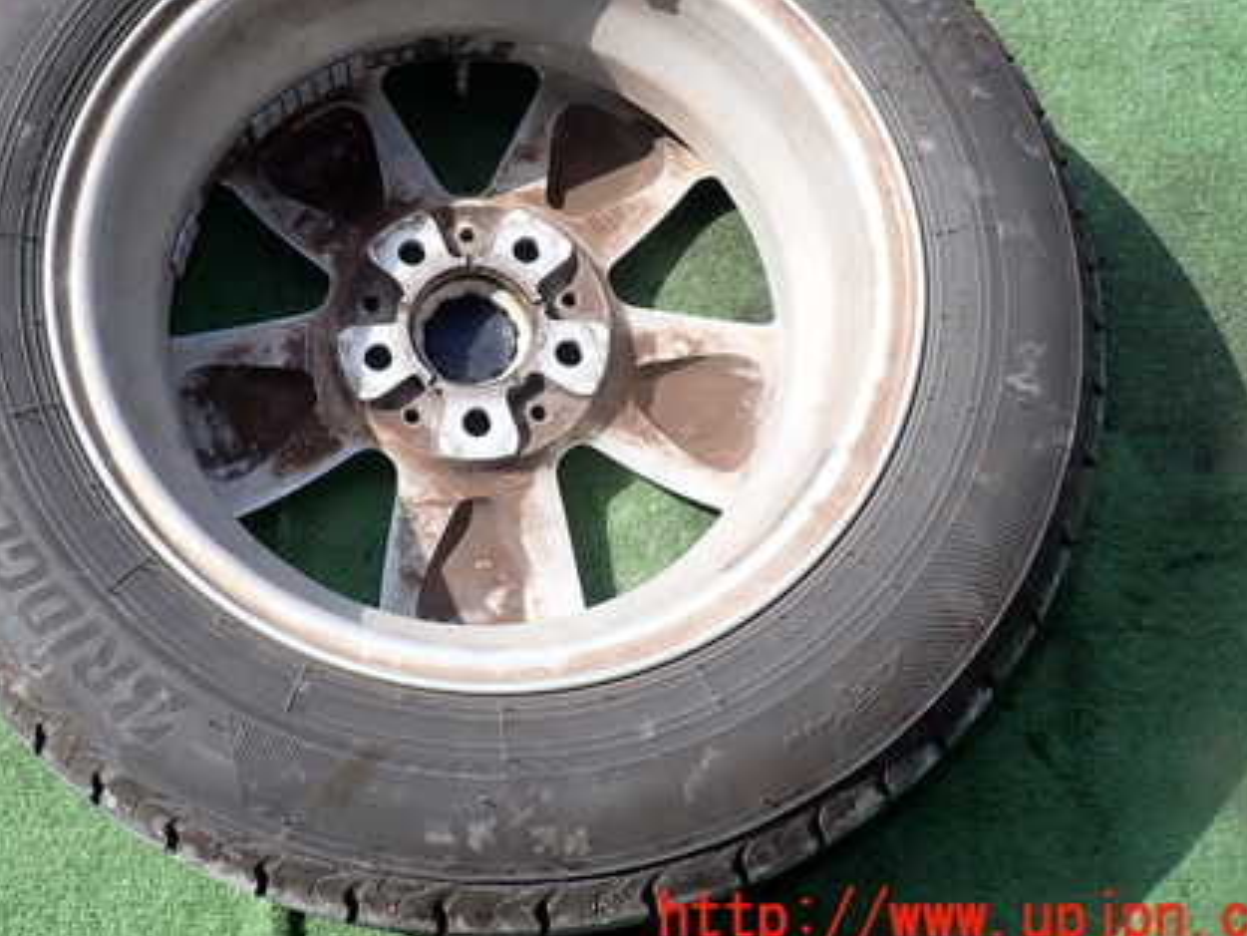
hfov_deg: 50.6
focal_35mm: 36
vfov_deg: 39.0
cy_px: 284
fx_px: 1297
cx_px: 437
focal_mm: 4.5
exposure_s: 1/800
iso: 100
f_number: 2.8
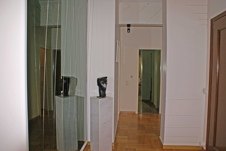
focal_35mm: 27
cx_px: 113
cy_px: 76
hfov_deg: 67.3
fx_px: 170
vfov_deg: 48.1
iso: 400
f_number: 5.6
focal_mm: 18
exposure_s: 1/60
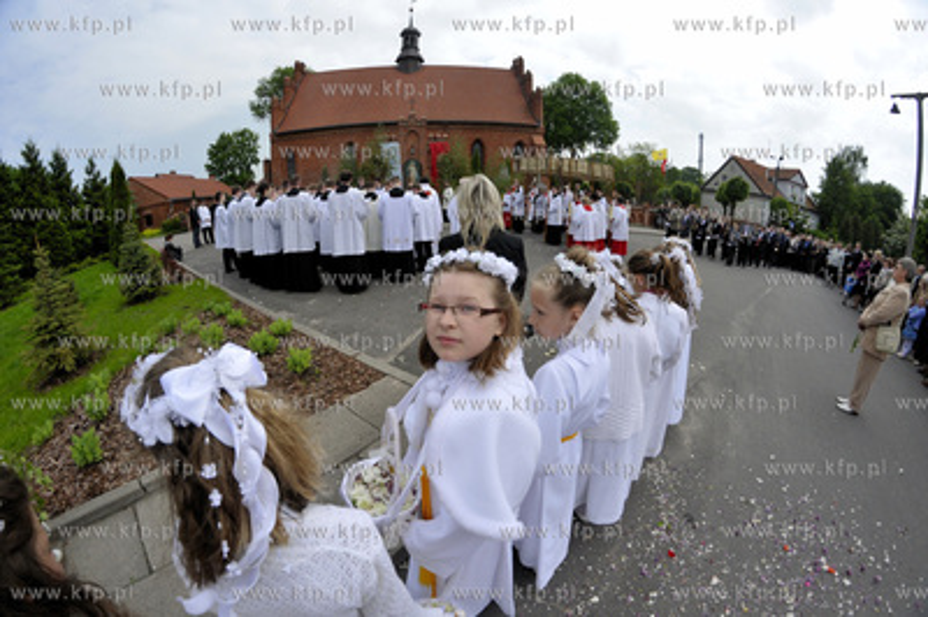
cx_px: 464
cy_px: 308
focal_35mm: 12
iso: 320
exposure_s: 1/2000
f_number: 5.6
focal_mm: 8
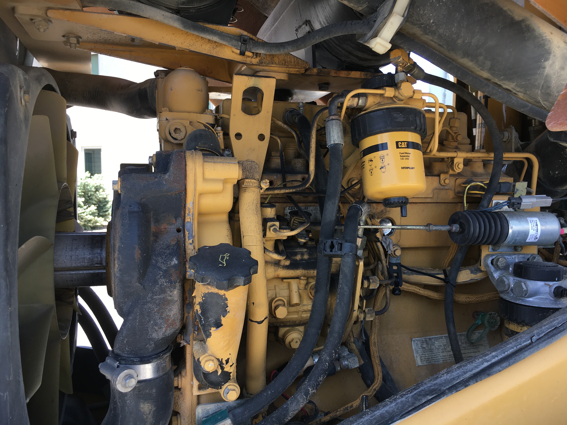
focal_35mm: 29
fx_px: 475
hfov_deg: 61.7
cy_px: 212
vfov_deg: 48.2
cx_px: 284
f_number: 2.2
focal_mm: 4.15
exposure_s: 1/133
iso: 25
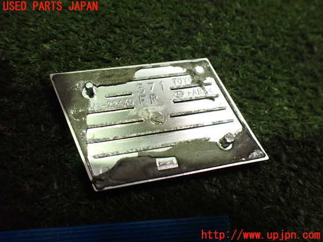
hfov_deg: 60.0
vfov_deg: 46.8
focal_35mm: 30
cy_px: 121
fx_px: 280
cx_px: 162
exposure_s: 1/60
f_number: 2.3
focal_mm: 5.4
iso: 800
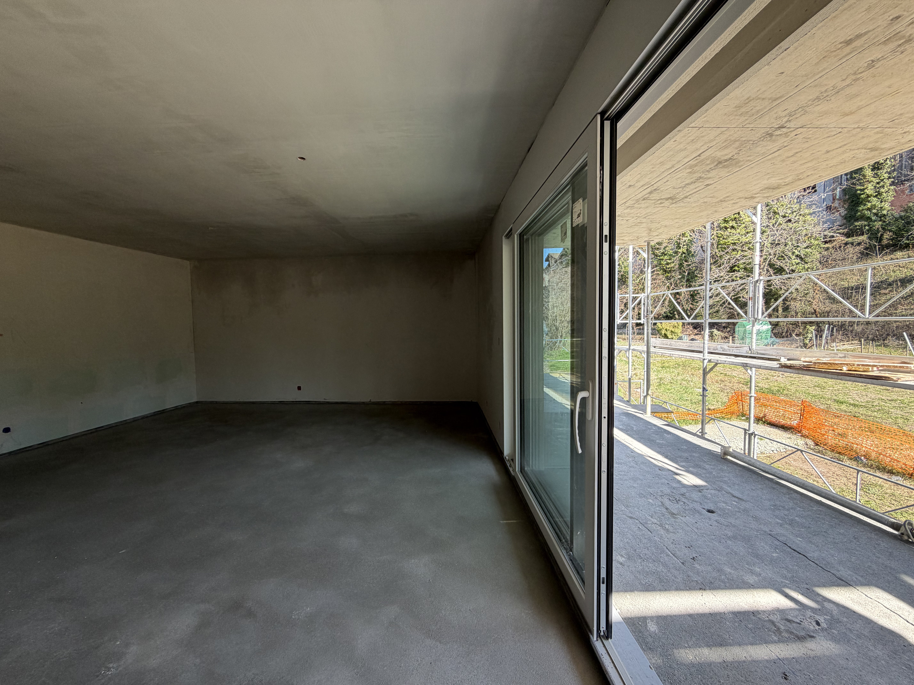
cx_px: 457
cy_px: 342
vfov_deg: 85.7
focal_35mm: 14
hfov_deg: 102.1
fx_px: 370
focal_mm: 2.22
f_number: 2.2
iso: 50
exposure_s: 1/121
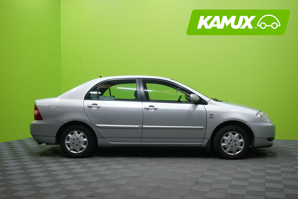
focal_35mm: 40
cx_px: 149
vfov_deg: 33.4
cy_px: 100
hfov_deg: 48.5
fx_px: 331
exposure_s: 1/20
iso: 640
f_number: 5
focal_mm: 40
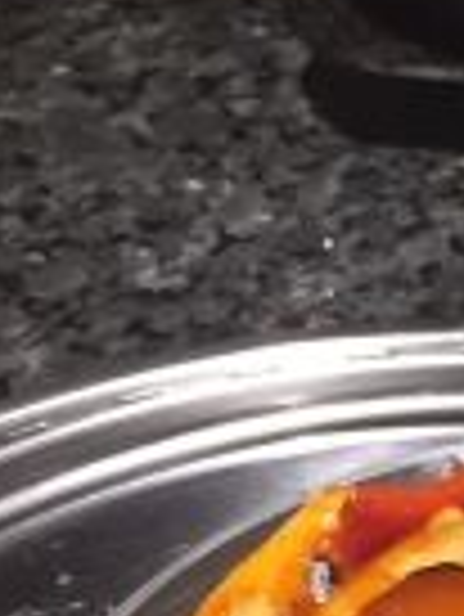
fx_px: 2641
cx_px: 1011
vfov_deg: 12.8
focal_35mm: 148
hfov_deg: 9.2
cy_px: 859
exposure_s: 1/33
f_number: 2.2
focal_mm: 4.15
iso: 125
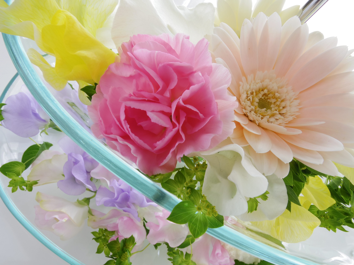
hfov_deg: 81.7
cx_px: 177
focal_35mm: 20
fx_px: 205
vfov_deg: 66.0
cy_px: 132
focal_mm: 4.3
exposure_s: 1/8
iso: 100
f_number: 8
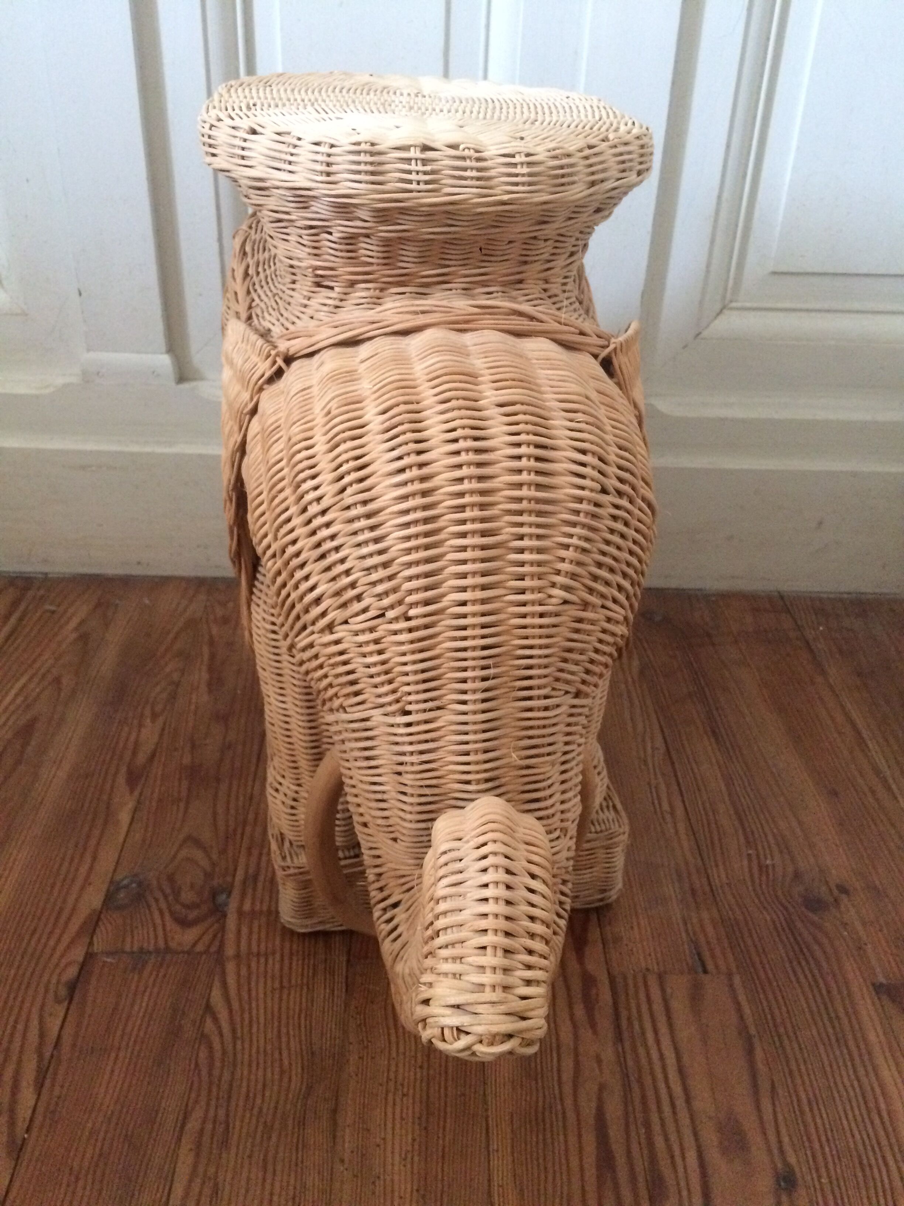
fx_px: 1010
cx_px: 452
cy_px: 603
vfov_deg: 61.7
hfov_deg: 48.2
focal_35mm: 29
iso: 320
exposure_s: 1/25
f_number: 2.2
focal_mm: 4.15
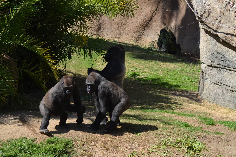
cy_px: 78
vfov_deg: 13.0
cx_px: 118
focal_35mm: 105
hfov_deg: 19.5
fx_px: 687
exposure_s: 1/500
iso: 200
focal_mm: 70
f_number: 5.6
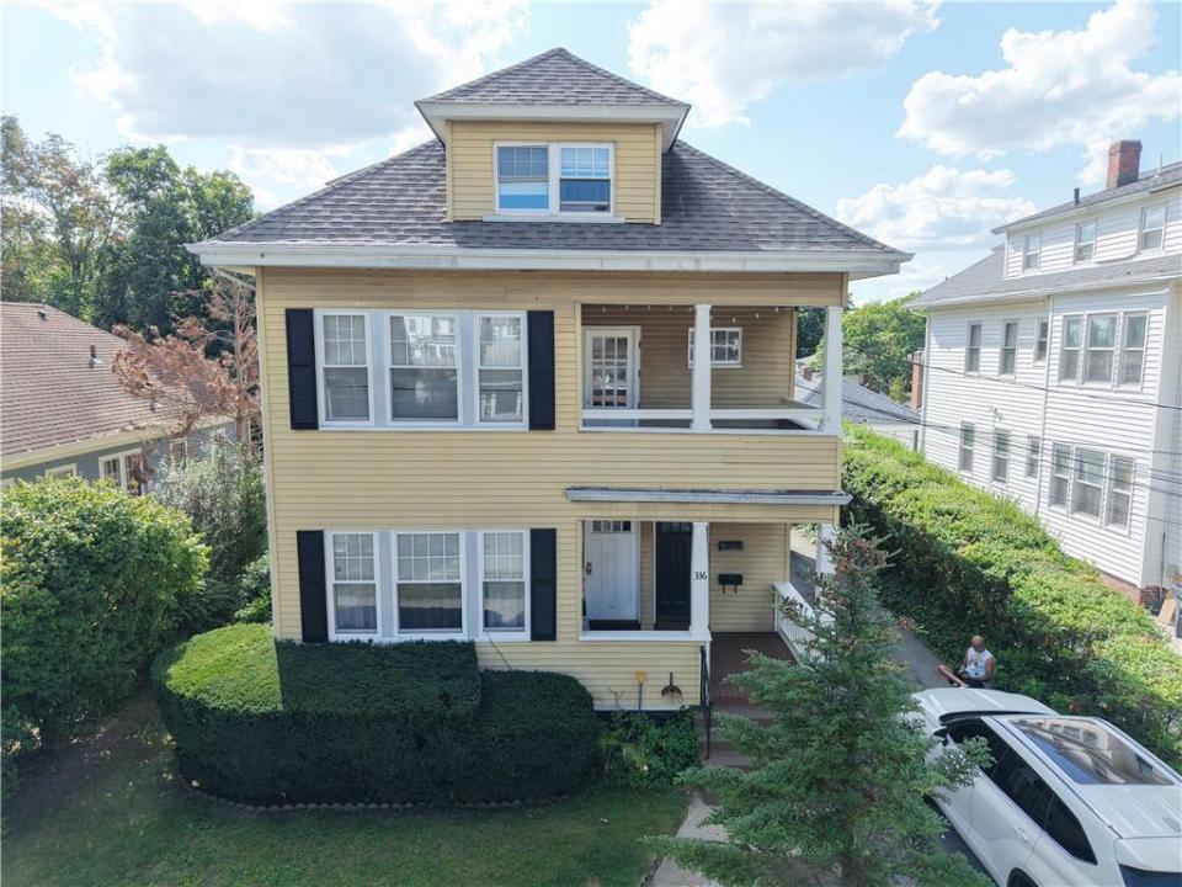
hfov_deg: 71.6
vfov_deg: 56.8
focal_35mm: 24
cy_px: 444
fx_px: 820
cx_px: 591
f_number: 1.8
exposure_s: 1/250
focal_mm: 8.67
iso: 400
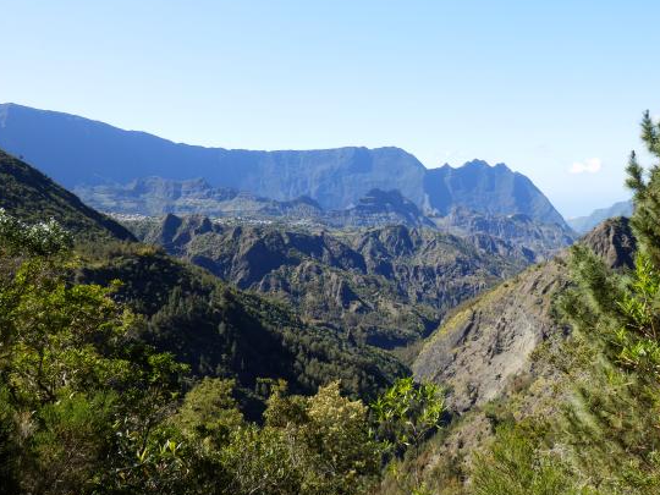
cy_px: 255
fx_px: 610
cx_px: 378
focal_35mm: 32
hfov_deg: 56.6
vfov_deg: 44.2
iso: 80
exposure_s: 1/640
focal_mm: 5
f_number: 3.2
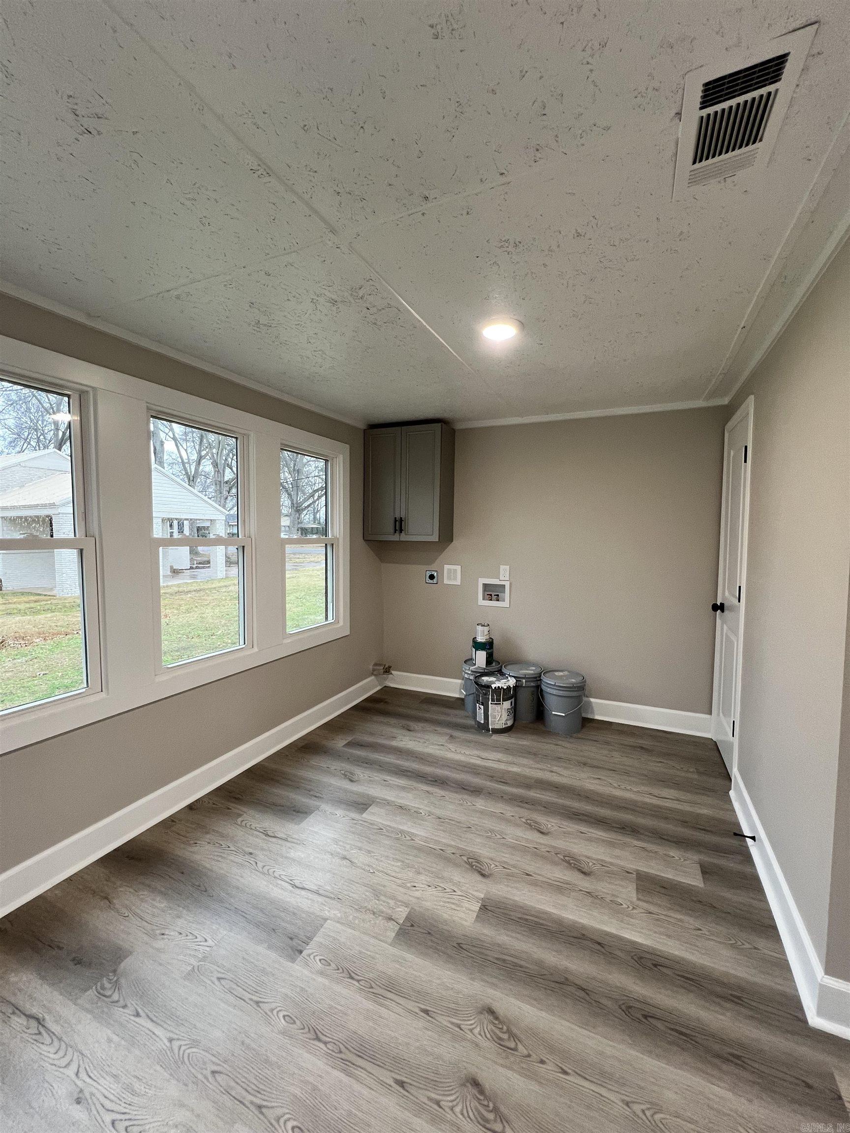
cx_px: 425
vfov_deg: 106.2
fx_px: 426
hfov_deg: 89.9
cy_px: 566
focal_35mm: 13
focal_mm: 1.57
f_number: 1.8
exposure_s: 1/60
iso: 125
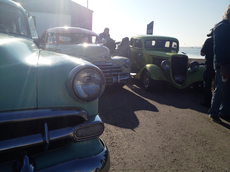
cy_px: 86
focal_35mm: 35
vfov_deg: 40.7
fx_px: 233
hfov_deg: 52.6
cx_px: 115
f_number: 2.4
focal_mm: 4.28
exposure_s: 1/3460
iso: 50
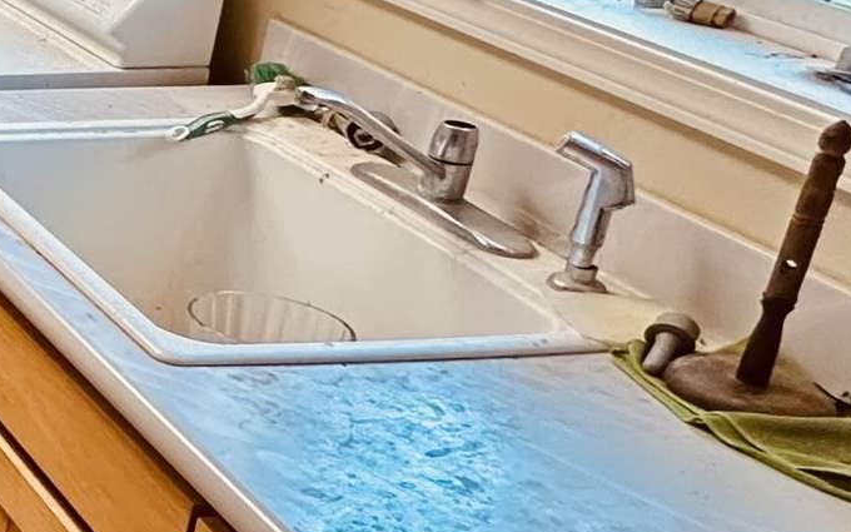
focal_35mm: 67
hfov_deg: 21.1
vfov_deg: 19.2
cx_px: -667
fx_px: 1554
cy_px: 110
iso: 250
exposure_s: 1/120
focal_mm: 2.22
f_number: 2.2
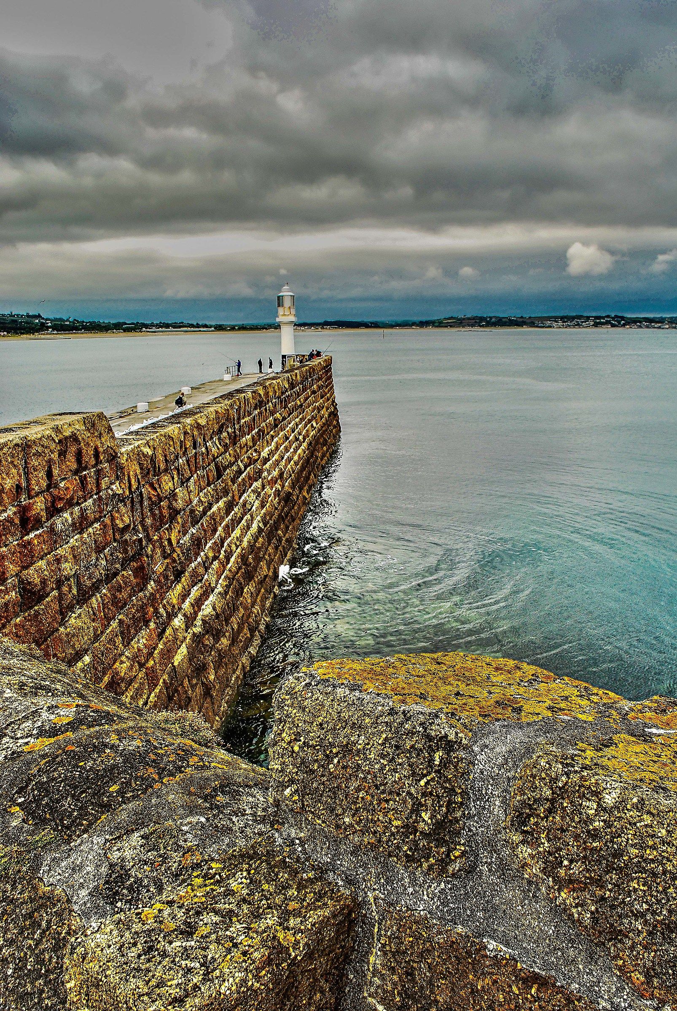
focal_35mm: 30
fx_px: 844
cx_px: 338
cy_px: 506
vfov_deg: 61.9
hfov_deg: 43.7
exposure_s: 1/40
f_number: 10
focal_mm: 20
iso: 125
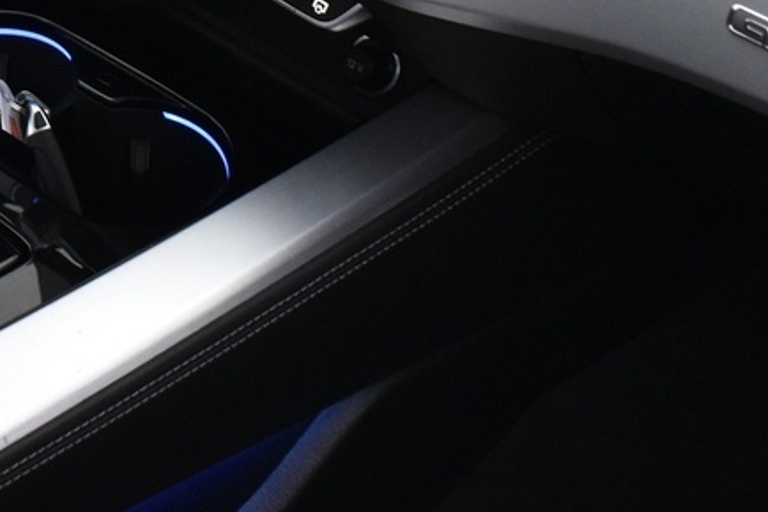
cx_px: -334
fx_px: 2388
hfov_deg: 16.8
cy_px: -161
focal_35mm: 112
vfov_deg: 11.9
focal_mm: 20
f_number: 5
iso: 1250
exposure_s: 1/10
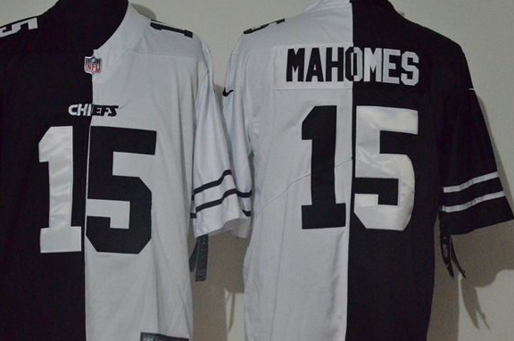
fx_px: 1425
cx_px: 217
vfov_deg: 13.6
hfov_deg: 20.4
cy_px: 178
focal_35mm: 100
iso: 4000
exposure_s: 1/50
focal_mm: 48
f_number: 4.5
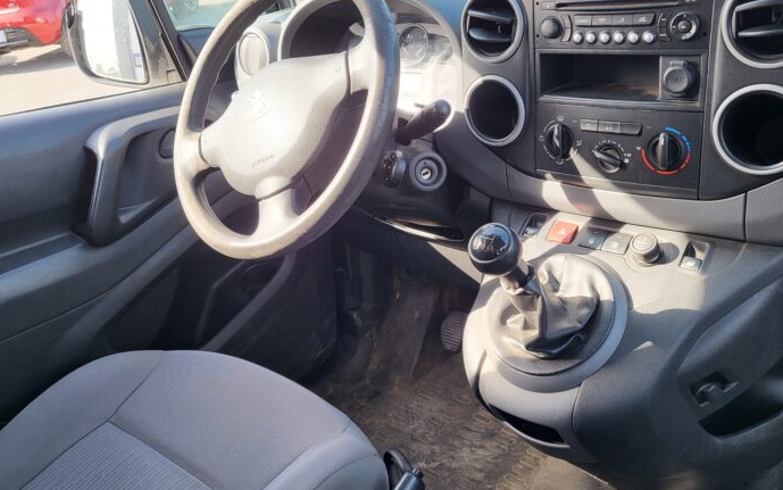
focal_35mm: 32
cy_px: 211
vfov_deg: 39.4
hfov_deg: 59.6
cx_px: 406
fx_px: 683
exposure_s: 1/183
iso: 50
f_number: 1.8
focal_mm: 4.25
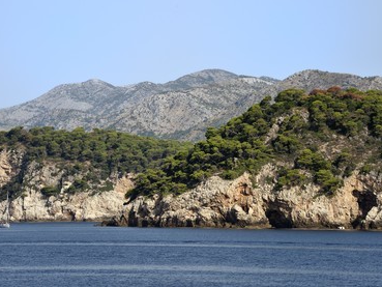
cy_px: 143
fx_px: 2418
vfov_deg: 6.8
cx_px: 172
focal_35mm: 219
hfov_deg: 9.0
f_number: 13
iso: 200
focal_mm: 200
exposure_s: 1/200
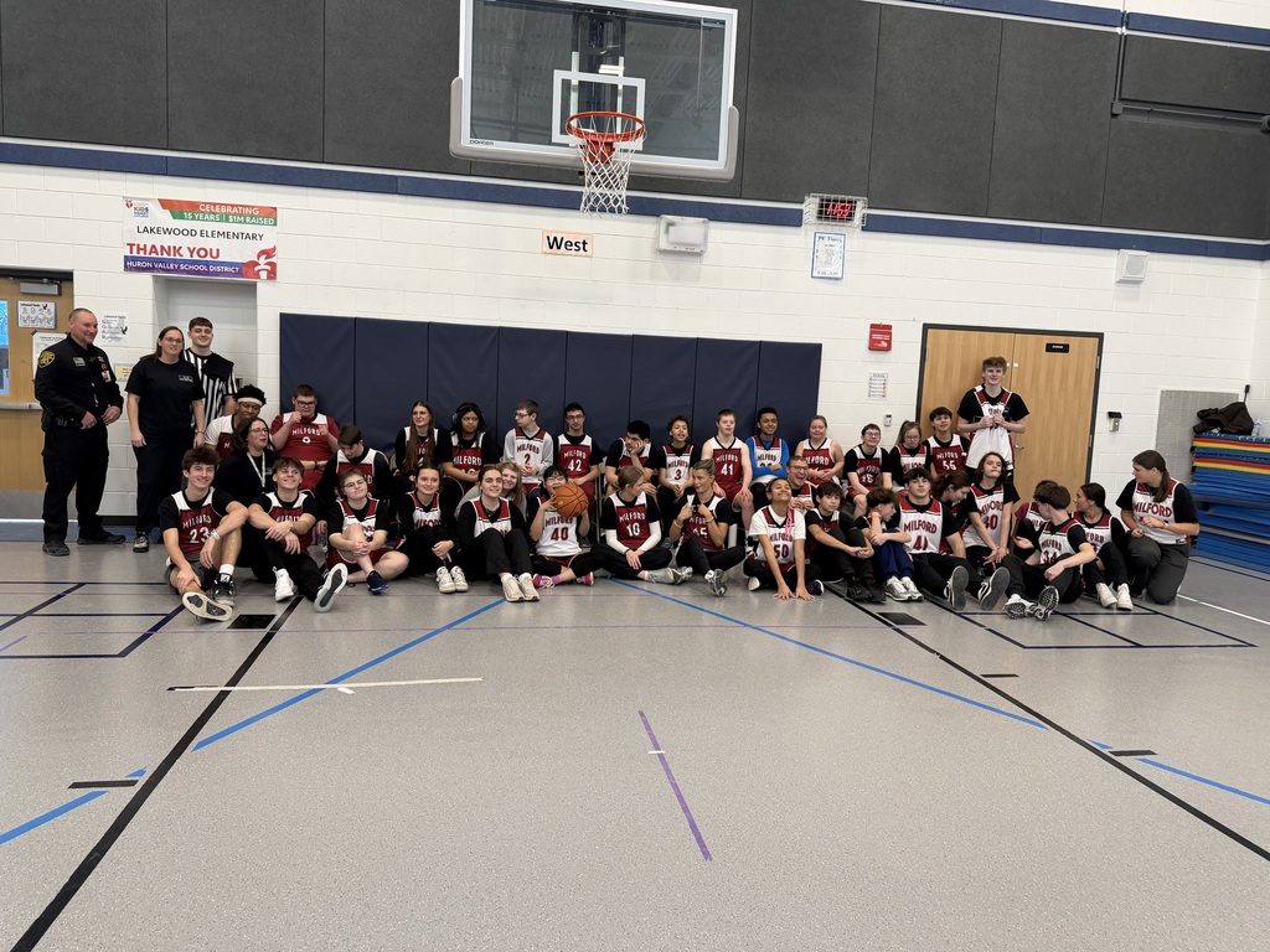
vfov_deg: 56.8
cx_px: 635
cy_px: 476
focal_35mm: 24
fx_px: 881
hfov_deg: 71.6
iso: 160
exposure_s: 1/60
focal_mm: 6.76
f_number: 1.78
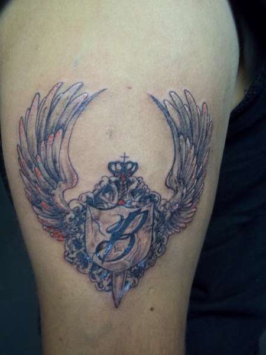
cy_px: 178
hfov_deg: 39.7
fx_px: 369
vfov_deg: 51.4
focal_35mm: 36
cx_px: 133
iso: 160
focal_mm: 6.5
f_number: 3.1
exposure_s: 1/10
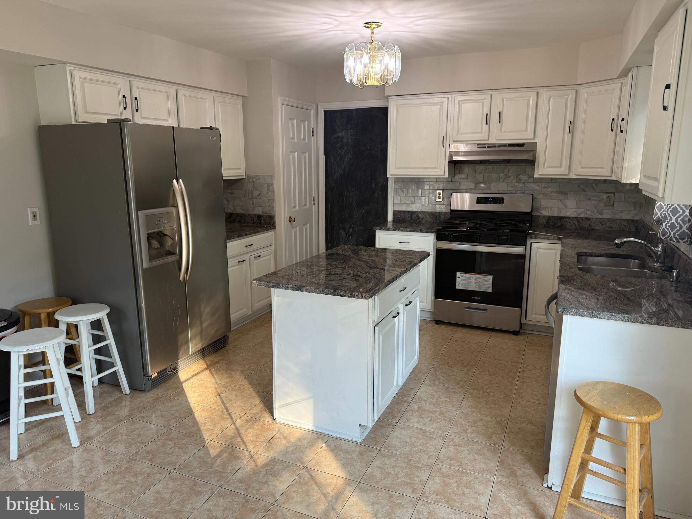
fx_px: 480
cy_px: 260
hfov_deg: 71.6
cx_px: 346
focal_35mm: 24
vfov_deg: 56.8
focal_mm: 6.76
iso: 100
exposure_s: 1/60
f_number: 1.78
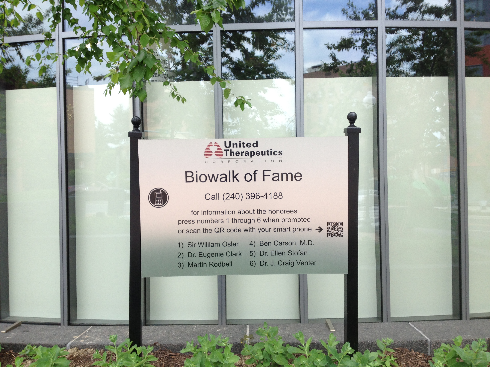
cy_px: 184
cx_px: 245
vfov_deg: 40.7
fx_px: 495
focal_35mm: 35
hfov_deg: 52.6
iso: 64
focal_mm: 4.28
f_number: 2.4
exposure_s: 1/310
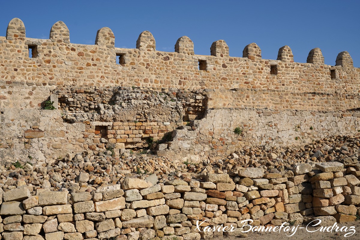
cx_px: 180
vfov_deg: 33.4
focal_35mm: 40
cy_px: 120
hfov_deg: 48.5
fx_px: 400
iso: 100
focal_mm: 40
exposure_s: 1/500
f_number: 8
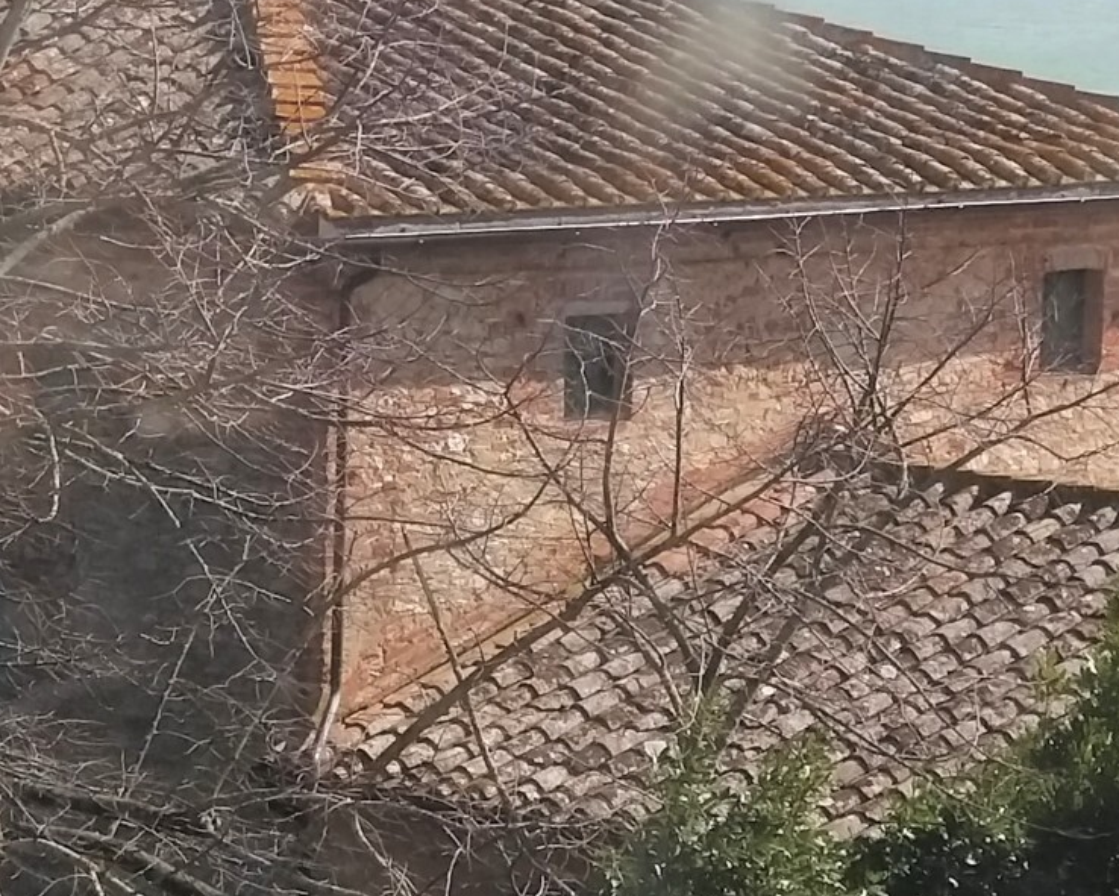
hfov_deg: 11.0
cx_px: 412
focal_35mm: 176
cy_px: 202
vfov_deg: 8.8
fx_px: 5831
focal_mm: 5.54
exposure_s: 1/857
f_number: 2.4
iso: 40
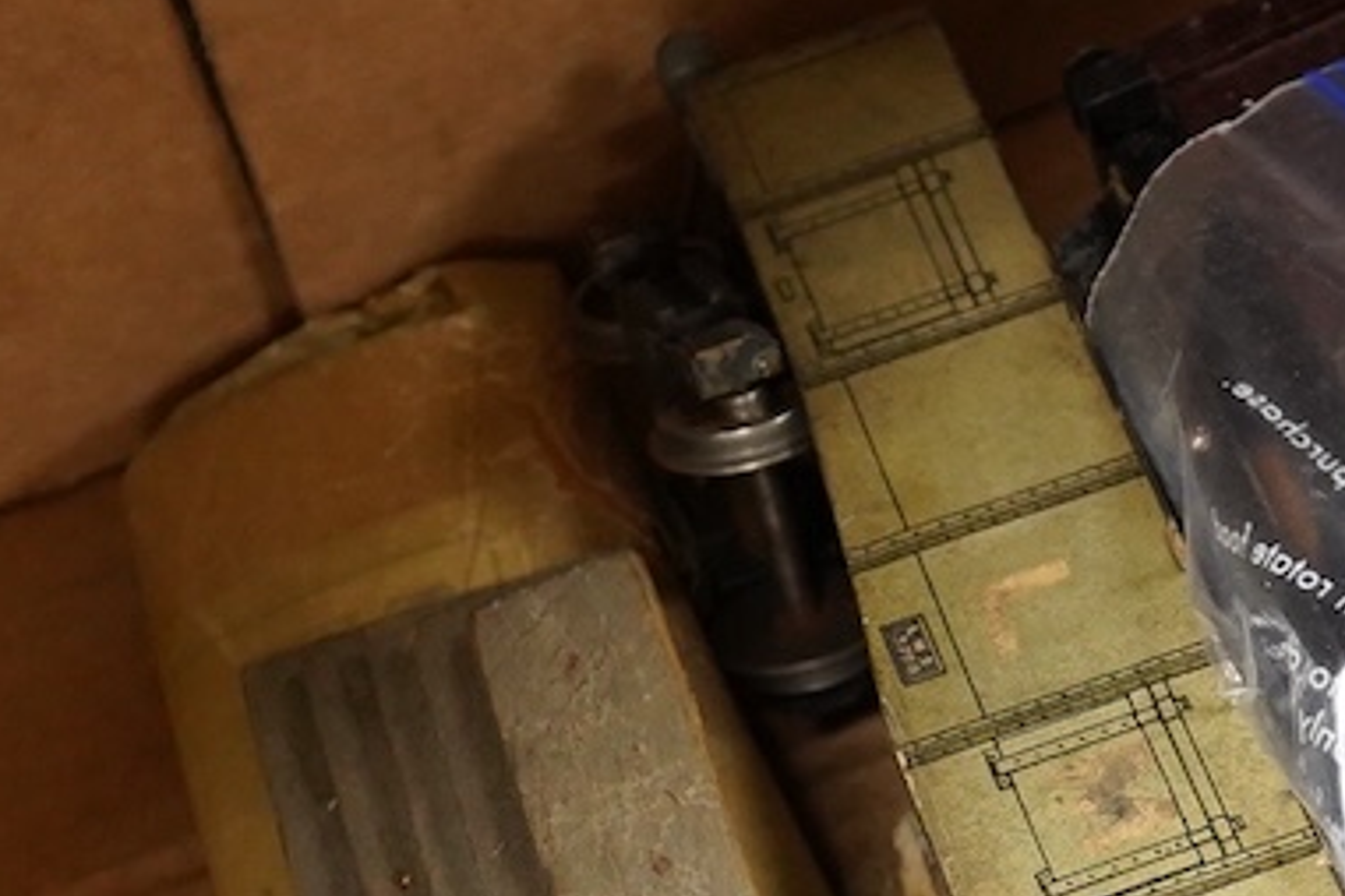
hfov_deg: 15.2
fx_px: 4969
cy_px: 723
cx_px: 1297
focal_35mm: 133
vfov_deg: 10.3
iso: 2500
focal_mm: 30
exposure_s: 1/160
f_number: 3.5
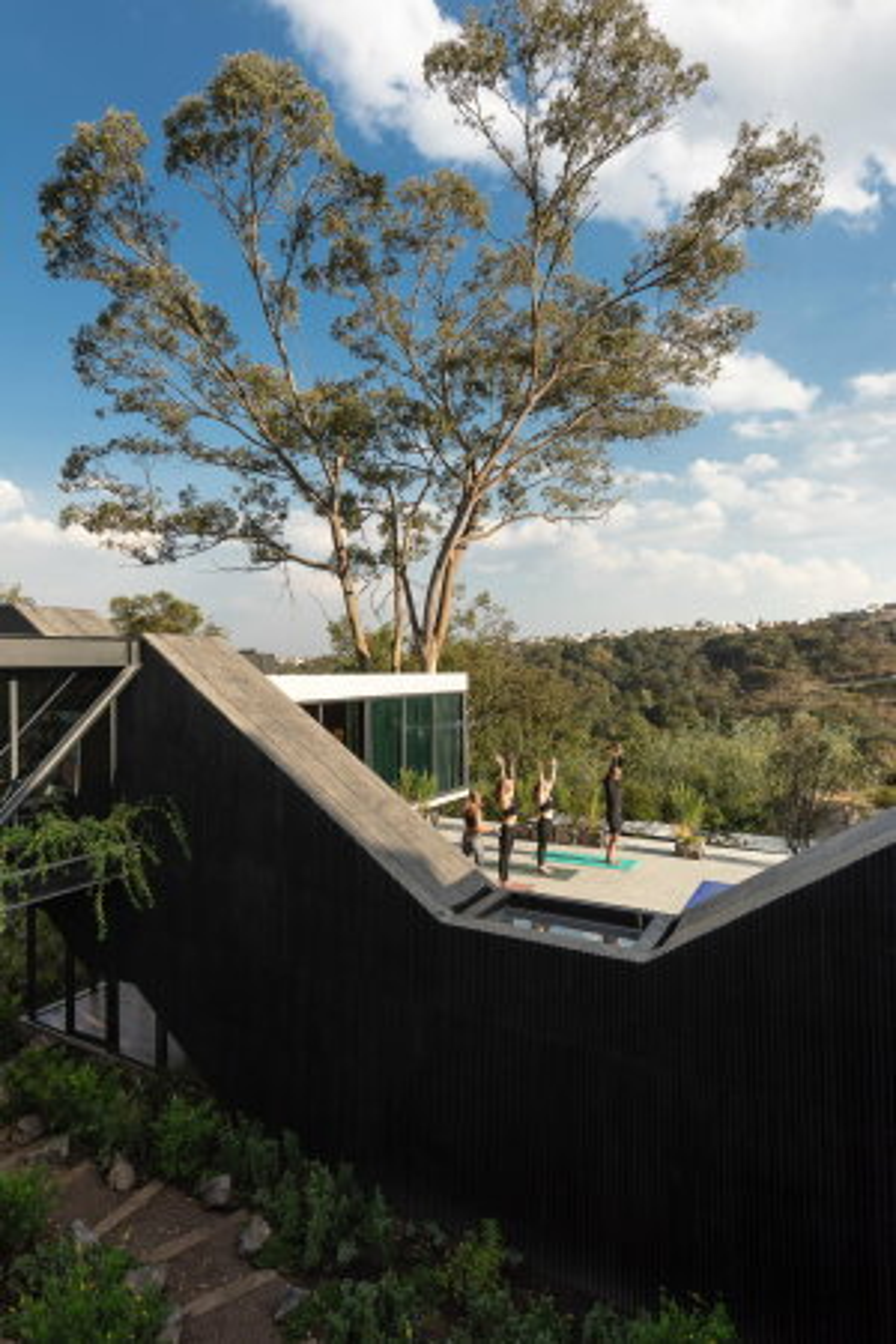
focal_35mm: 19
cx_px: 448
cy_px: 672
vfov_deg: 86.9
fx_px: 709
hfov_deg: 64.6
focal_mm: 19
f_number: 8
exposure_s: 1/100
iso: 50
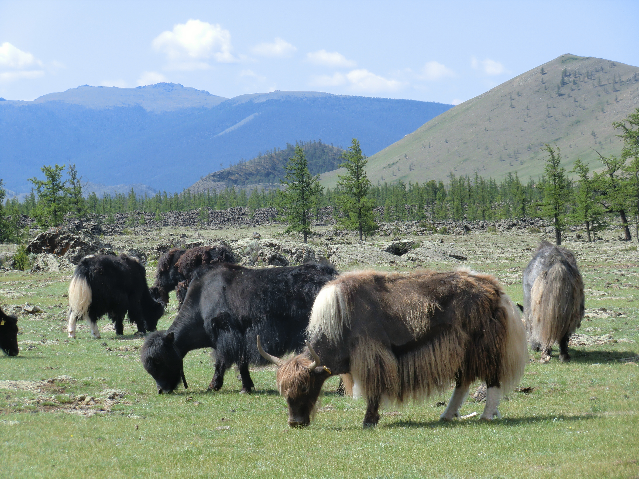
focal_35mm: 123
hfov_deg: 16.0
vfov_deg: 12.0
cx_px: 320
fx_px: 2271
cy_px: 240
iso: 64
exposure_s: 1/200
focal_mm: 22
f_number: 5.2
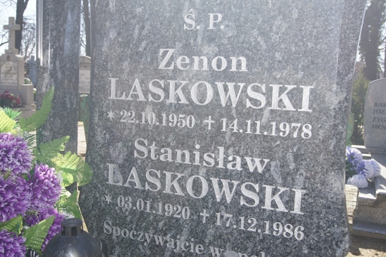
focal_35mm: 39
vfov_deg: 34.2
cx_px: 193
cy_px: 128
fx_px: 418
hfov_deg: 49.6
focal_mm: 26
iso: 200
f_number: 10
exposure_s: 1/160
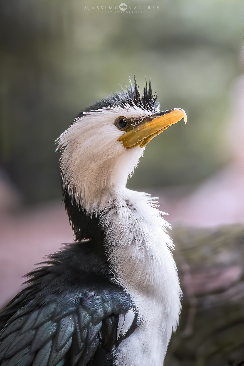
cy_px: 183
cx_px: 122
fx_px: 4118
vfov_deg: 5.1
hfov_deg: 3.4
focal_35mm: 405
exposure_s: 1/1000
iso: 2000
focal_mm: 270
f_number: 6
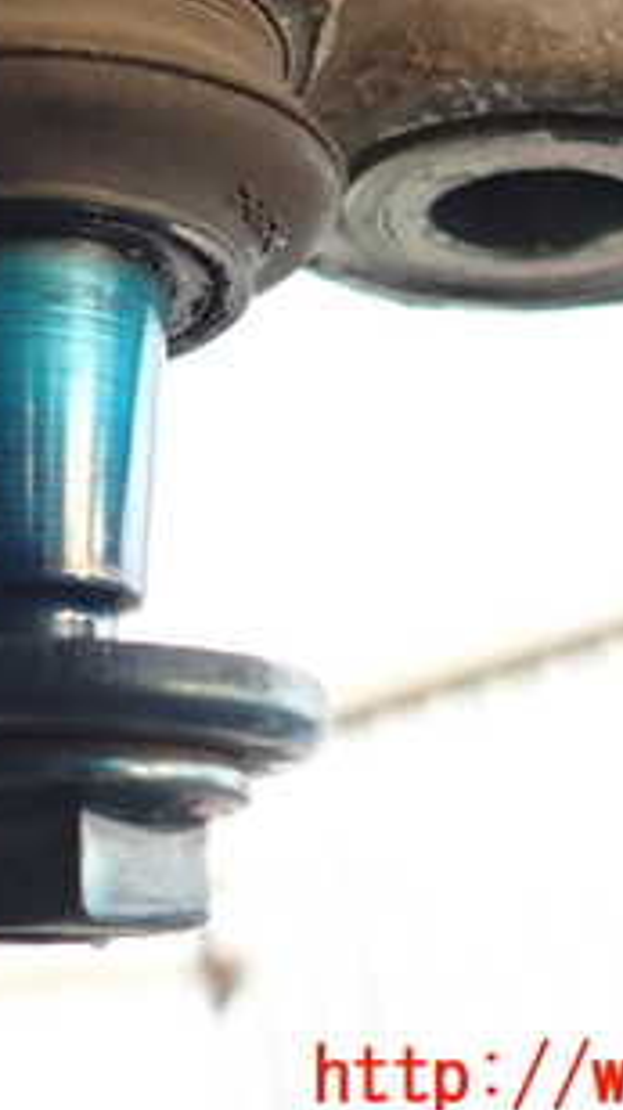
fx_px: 1558
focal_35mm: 53
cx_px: 47
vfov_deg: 38.4
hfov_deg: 22.0
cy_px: 314
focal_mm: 4.5
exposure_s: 1/30
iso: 200
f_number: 2
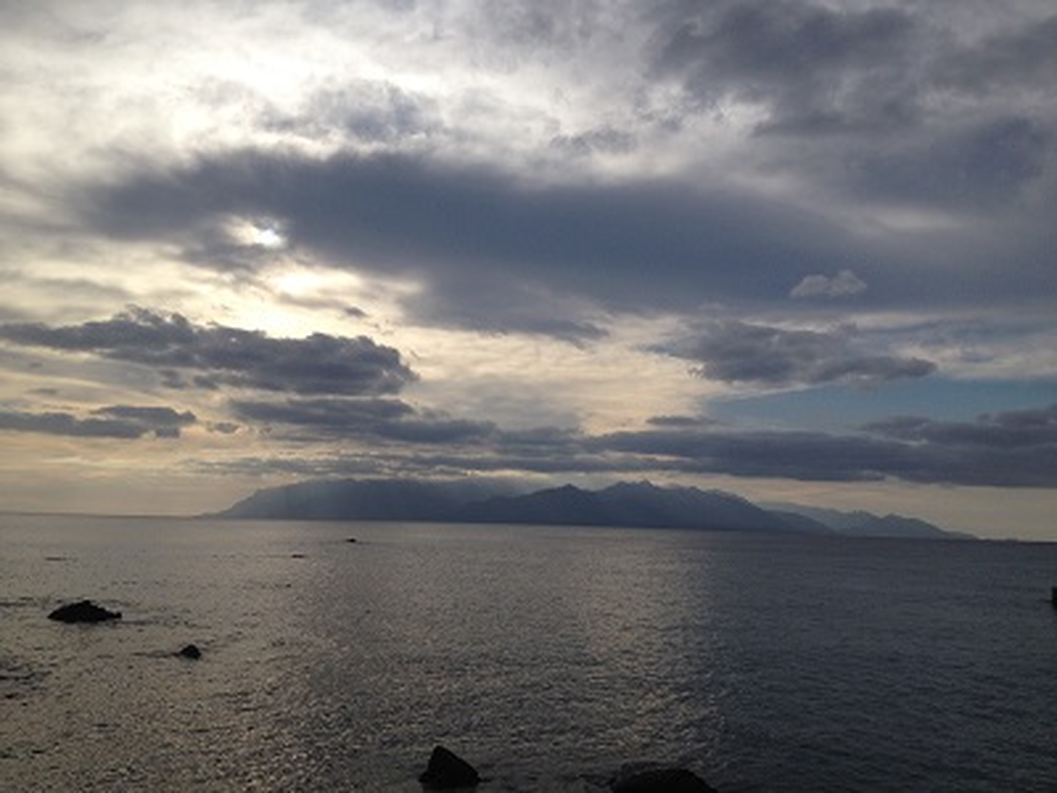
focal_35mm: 35
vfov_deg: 40.7
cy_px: 396
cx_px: 528
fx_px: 1069
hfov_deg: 52.6
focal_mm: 4.28
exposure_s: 1/4255
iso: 50
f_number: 2.4
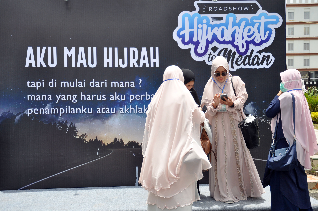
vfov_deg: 26.4
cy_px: 106
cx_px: 159
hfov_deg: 38.9
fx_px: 450
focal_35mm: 51
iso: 250
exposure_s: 1/800
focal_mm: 34
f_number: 4.5
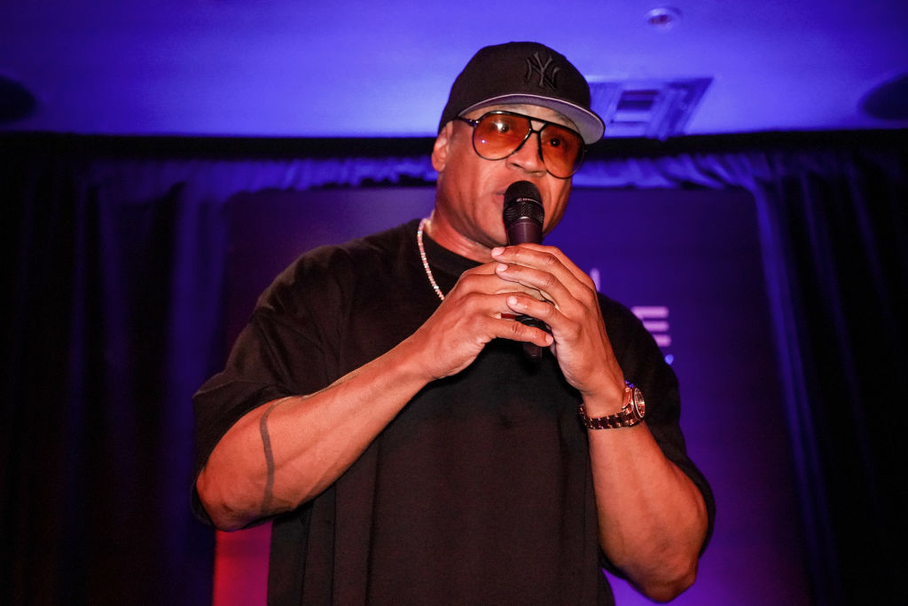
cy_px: 303
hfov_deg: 38.9
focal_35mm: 51
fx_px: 1286
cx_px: 454
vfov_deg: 26.5
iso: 10000
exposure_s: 1/250
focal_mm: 51
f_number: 2.8
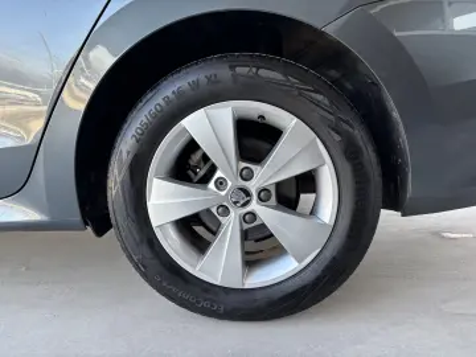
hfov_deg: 67.3
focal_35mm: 26
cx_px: 238
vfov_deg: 53.1
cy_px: 178
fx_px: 358
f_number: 1.6
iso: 50
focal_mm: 5.96
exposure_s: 1/121
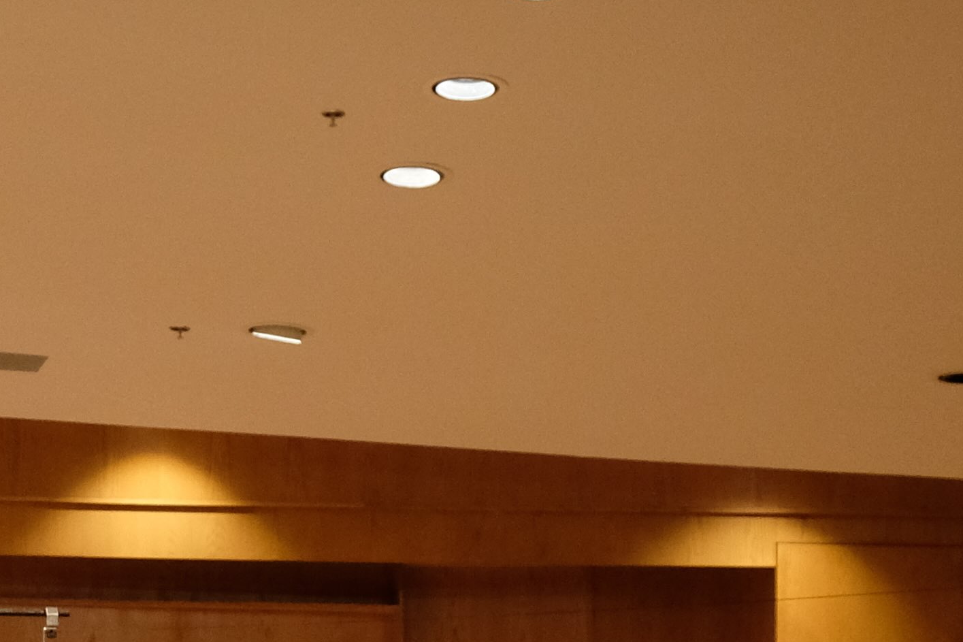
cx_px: -163
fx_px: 6125
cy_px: 1150
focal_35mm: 229
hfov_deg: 8.9
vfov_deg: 5.9
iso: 2500
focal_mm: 35.8
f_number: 4.5
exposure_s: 1/60
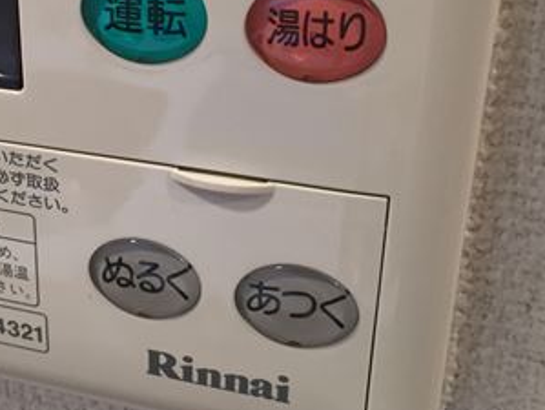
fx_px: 977
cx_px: 95
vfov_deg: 23.4
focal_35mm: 62
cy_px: 87
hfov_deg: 30.3
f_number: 2.2
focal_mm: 4.15
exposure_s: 1/33
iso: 125
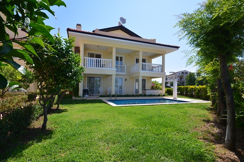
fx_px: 122
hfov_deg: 90.1
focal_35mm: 18
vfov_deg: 67.1
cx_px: 122
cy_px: 81
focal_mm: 12
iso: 200
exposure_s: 1/320
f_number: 10
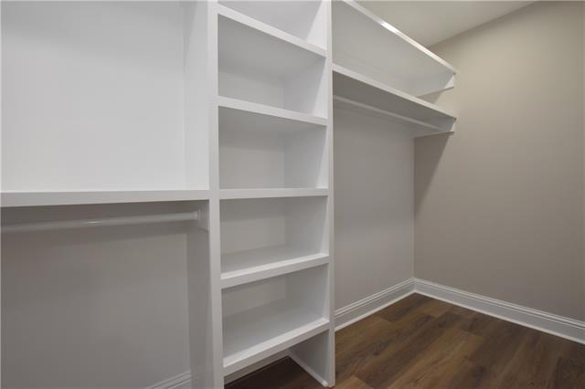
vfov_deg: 77.3
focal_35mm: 15
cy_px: 194
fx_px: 244
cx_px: 292
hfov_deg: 100.4
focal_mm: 10
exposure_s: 1/125
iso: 800
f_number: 5.6
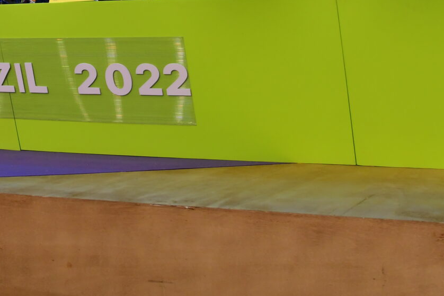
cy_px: -34
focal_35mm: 88
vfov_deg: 15.1
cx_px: -25
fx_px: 1085
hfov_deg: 22.0
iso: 400
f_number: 4
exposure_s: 1/60
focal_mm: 24
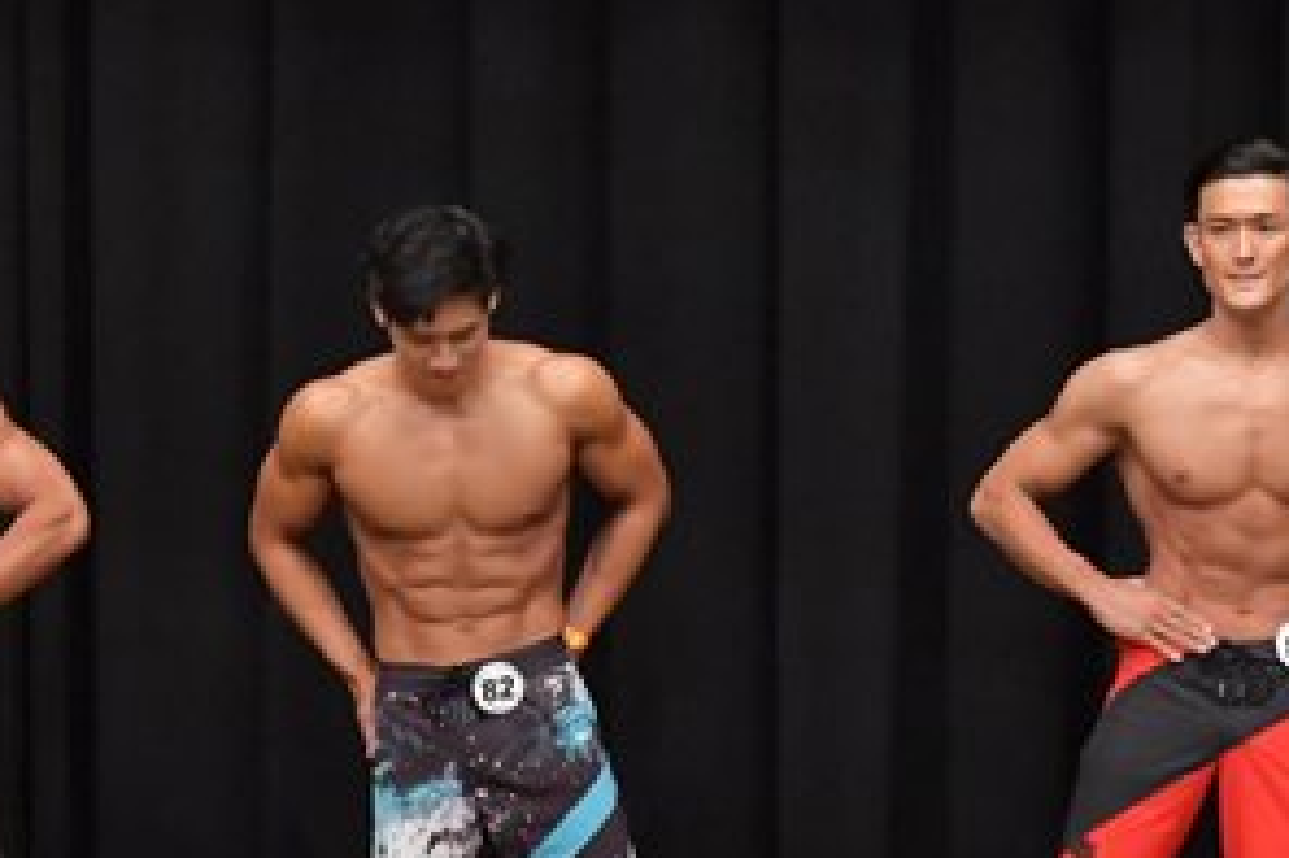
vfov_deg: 3.5
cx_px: 85
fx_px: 14063
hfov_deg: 5.2
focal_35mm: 393
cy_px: 736
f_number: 5.6
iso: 6400
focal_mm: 100
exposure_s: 1/400
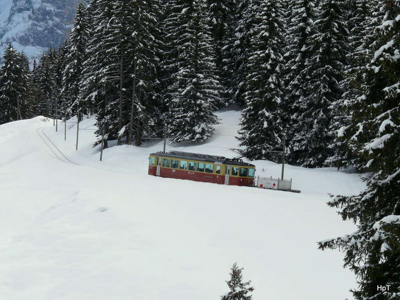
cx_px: 200
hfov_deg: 13.4
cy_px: 150
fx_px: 1699
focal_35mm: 147
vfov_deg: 10.1
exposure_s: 1/320
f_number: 8
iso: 100
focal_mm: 24.2
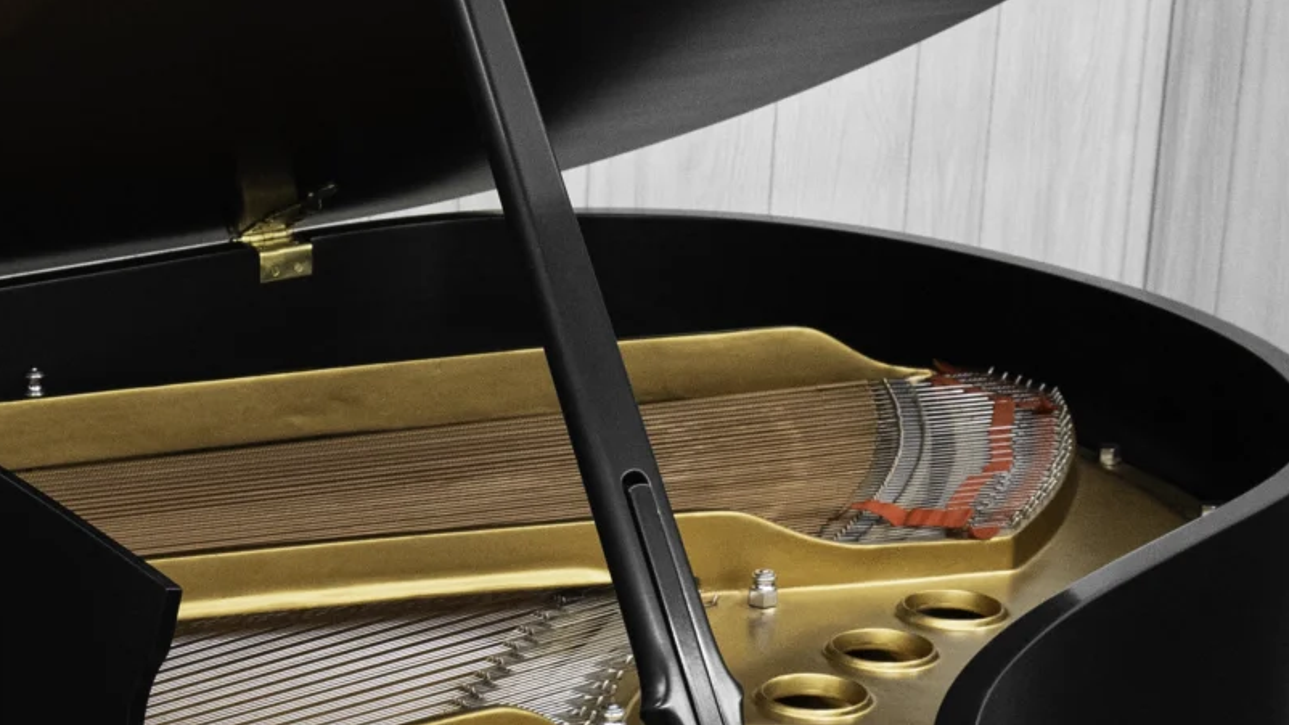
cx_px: 55
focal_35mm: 117
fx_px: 3999
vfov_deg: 10.2
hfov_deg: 17.9
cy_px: 830
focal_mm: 35
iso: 3200
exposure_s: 1/60
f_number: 8
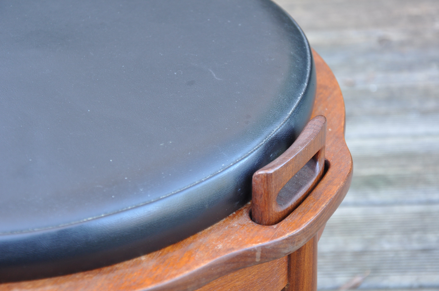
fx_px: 950
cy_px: 146
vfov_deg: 17.4
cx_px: 220
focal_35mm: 78
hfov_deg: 26.0
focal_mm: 52
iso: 500
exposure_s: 1/30
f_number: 5.6
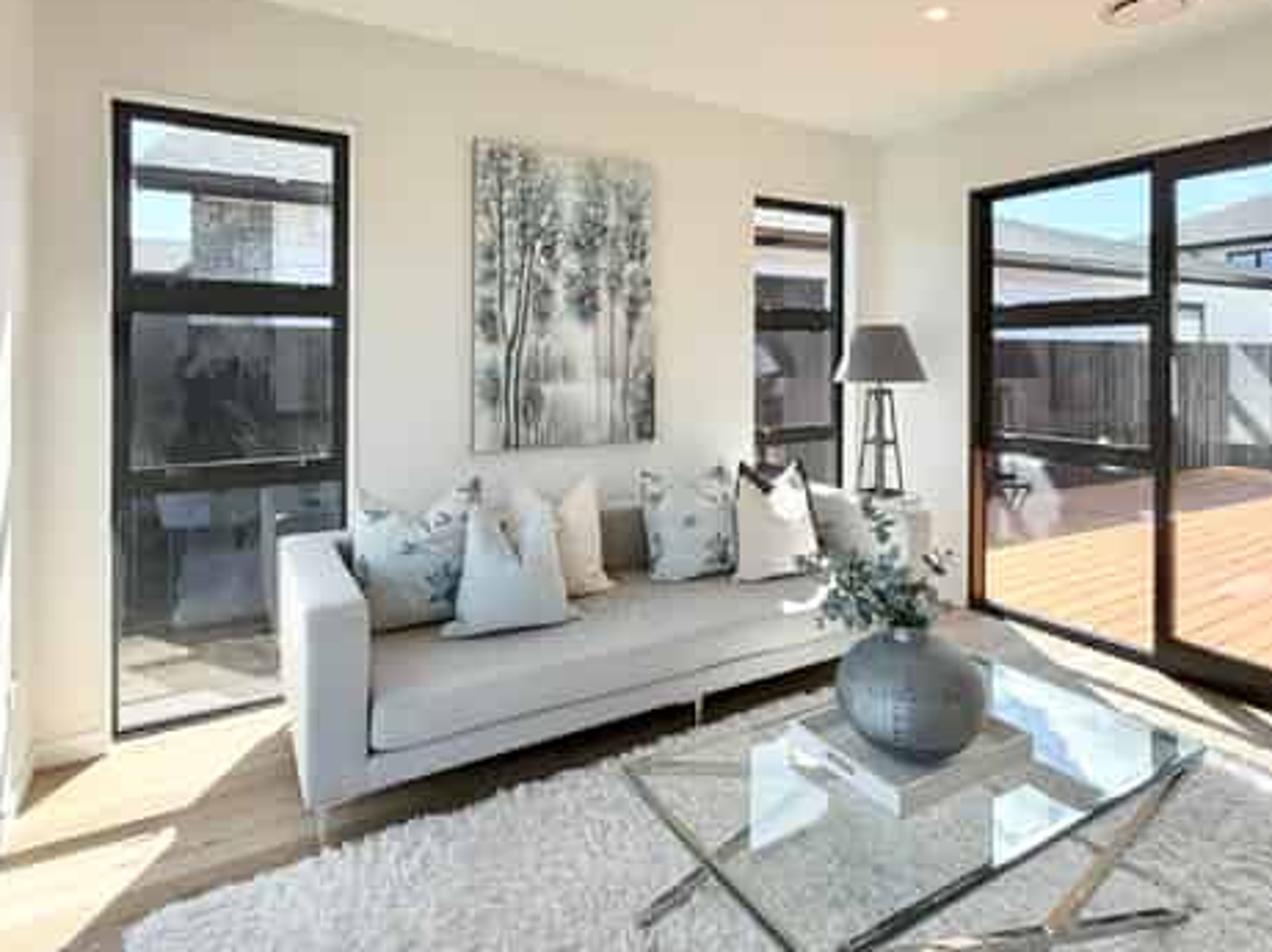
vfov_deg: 64.9
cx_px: 676
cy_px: 352
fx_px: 734
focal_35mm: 20
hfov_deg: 81.7
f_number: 2.2
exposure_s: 1/502
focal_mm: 2.22
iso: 50
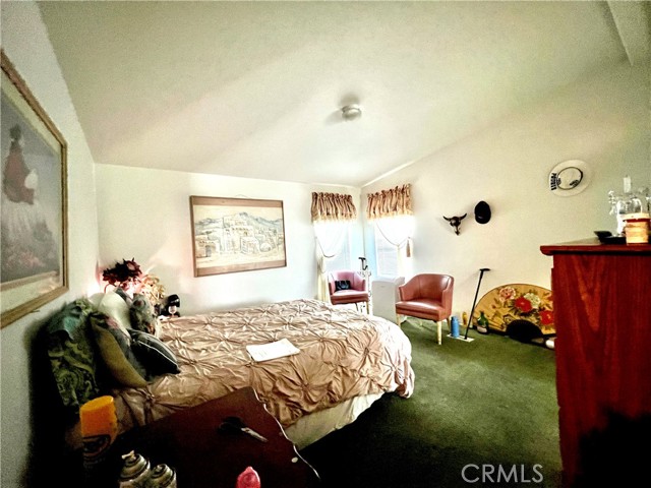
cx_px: 326
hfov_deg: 106.2
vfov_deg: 89.9
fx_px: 244
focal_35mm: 13
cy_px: 244
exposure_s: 1/60
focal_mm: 1.57
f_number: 1.8
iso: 800
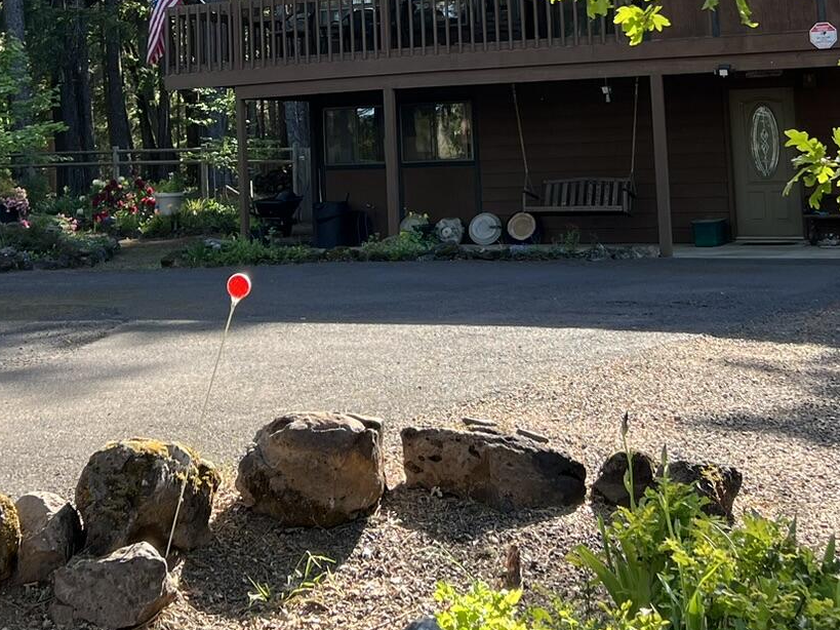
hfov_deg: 29.7
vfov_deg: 21.7
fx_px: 1577
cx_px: 335
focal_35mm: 65
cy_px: -12
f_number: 1.5
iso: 50
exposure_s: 1/397
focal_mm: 5.7
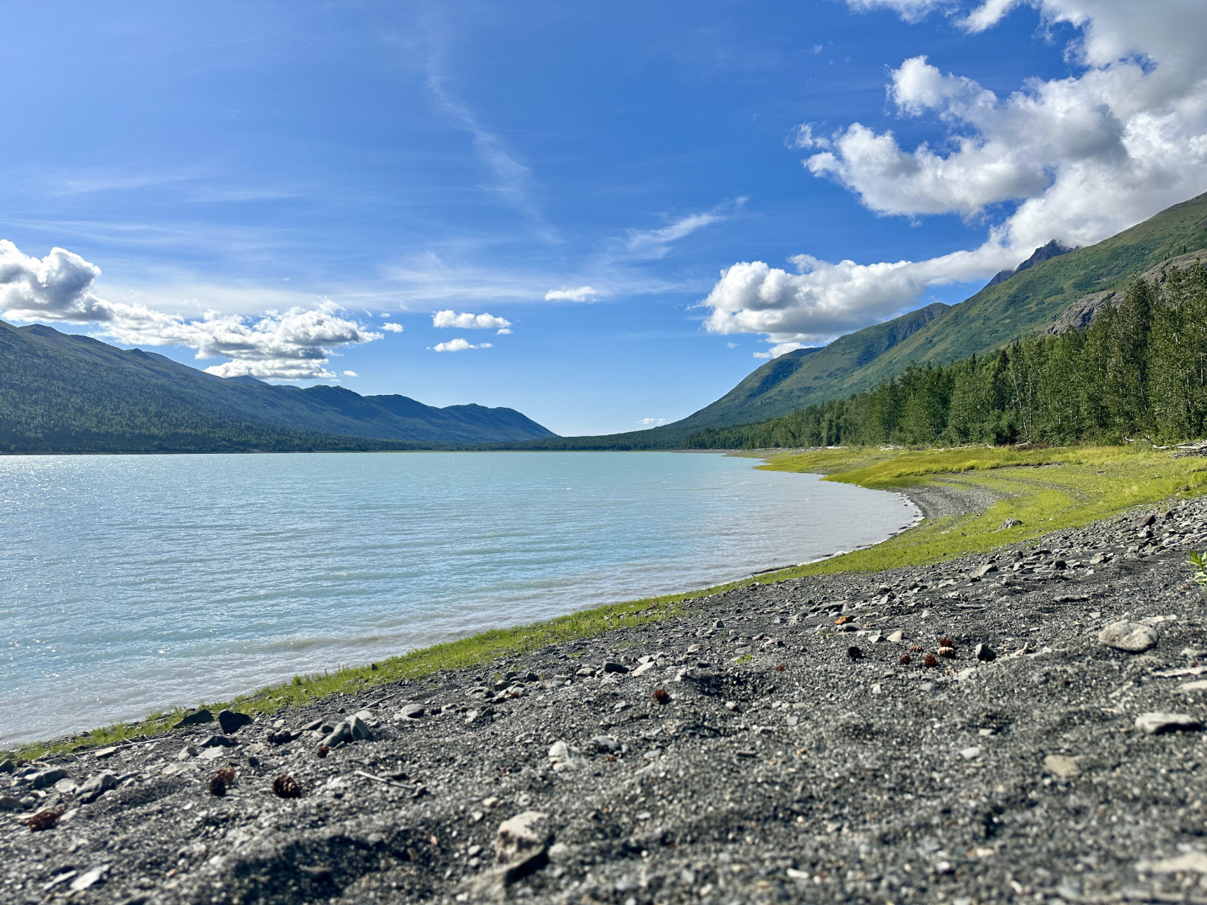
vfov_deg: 56.8
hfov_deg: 71.6
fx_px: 837
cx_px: 604
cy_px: 452
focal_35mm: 24
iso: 80
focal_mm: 6.9
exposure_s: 1/7576
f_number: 1.8
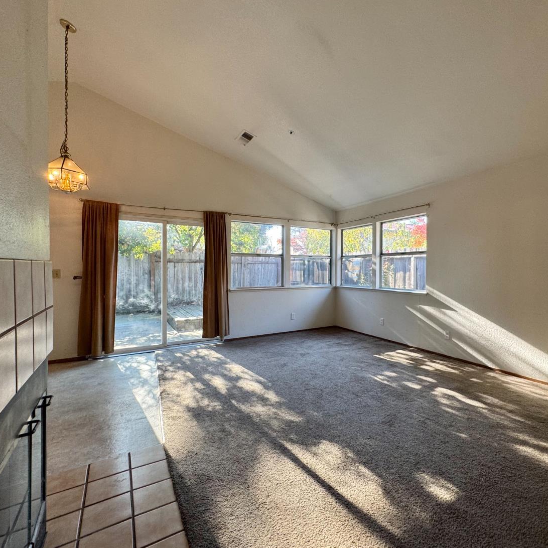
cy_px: 271
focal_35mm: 17
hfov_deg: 83.4
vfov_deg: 84.0
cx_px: 316
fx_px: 304
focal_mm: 2.22
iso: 125
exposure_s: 1/120
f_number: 2.2
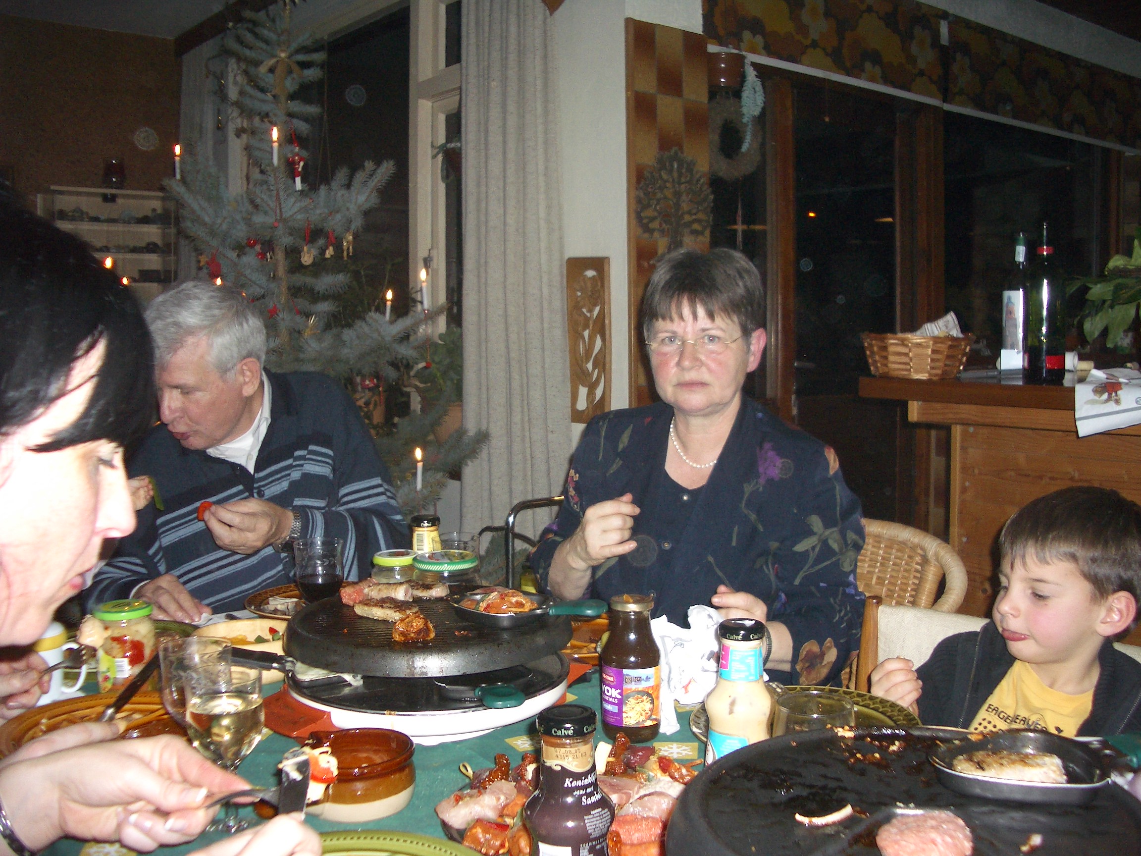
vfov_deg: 40.7
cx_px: 570
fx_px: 1154
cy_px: 428
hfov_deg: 52.6
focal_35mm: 35
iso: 100
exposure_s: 1/60
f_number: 2.6
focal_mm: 5.8
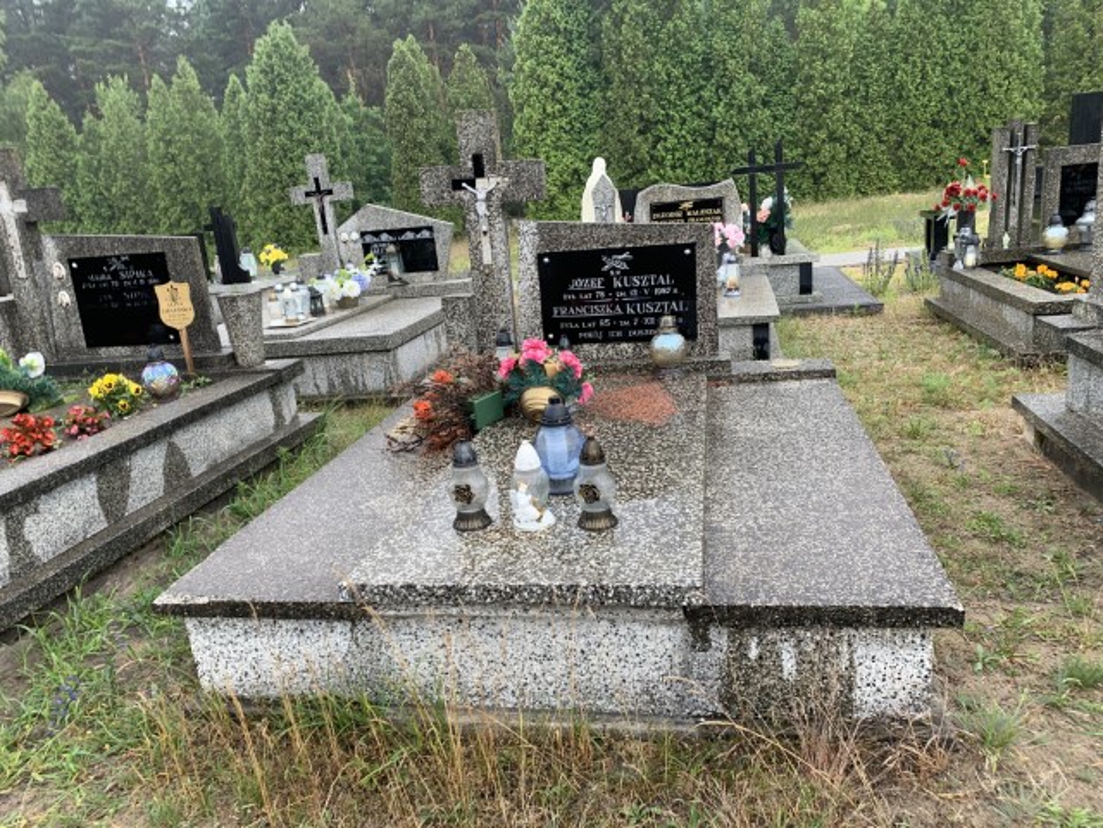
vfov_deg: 53.1
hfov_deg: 67.3
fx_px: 828
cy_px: 414
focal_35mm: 26
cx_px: 552
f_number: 1.8
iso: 25
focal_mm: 4.25
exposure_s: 1/126
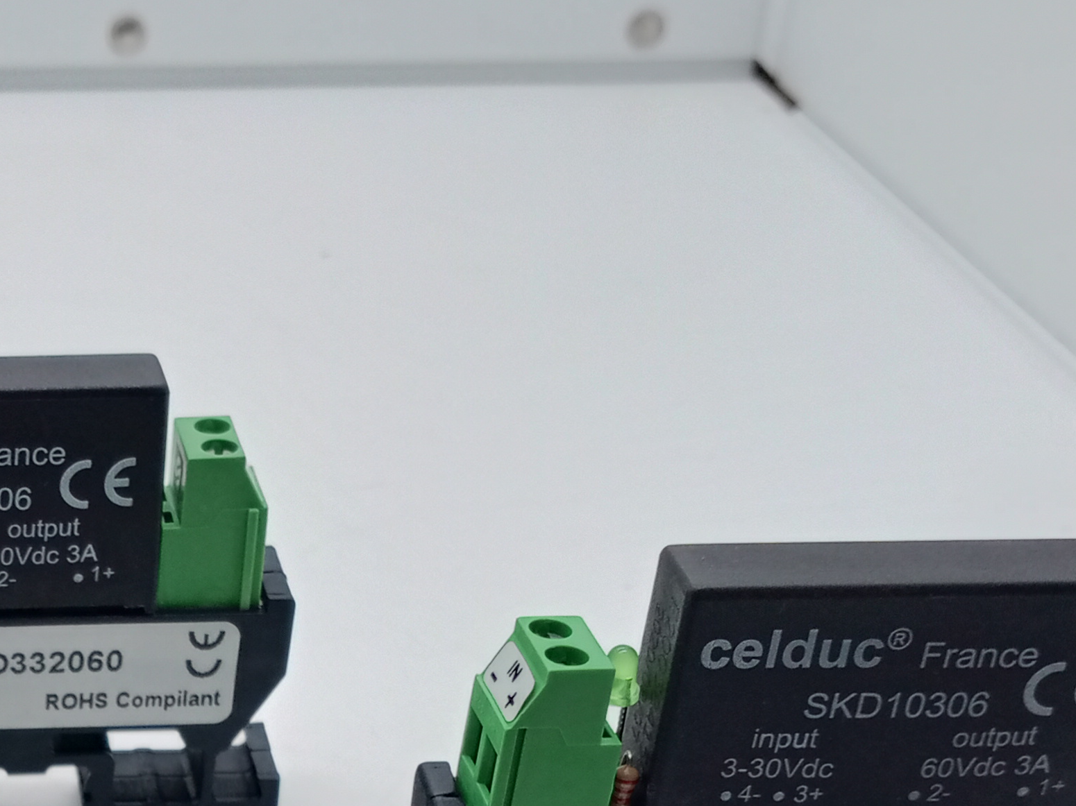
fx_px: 2300
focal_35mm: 74
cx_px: -85
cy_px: 942
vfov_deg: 18.9
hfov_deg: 24.7
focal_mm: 4.05
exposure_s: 1/147
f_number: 1.8
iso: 111
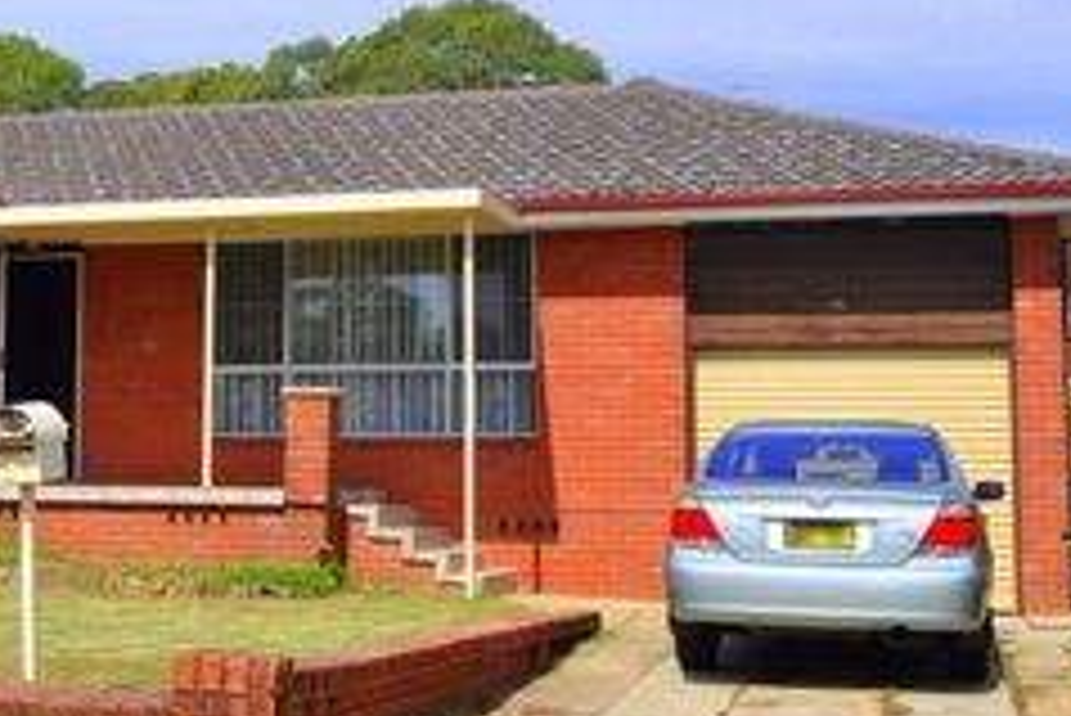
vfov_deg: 19.1
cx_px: 99
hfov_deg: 27.4
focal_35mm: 71
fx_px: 2113
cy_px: 223
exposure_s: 1/400
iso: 200
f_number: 10
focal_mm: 24
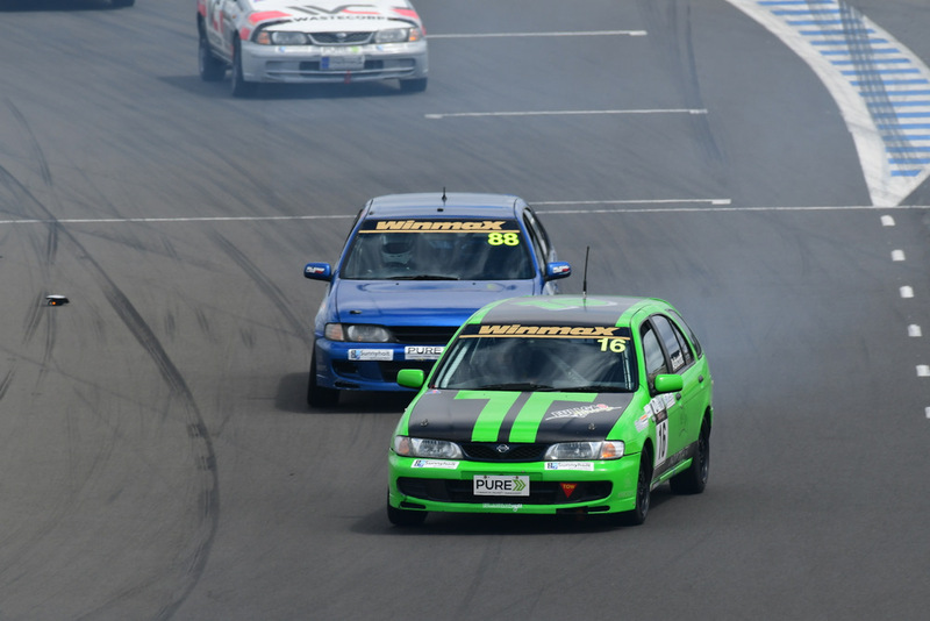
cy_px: 310
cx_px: 465
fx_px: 19381
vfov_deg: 1.8
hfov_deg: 2.7
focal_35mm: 750
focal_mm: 500
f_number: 10
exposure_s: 1/640
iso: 320
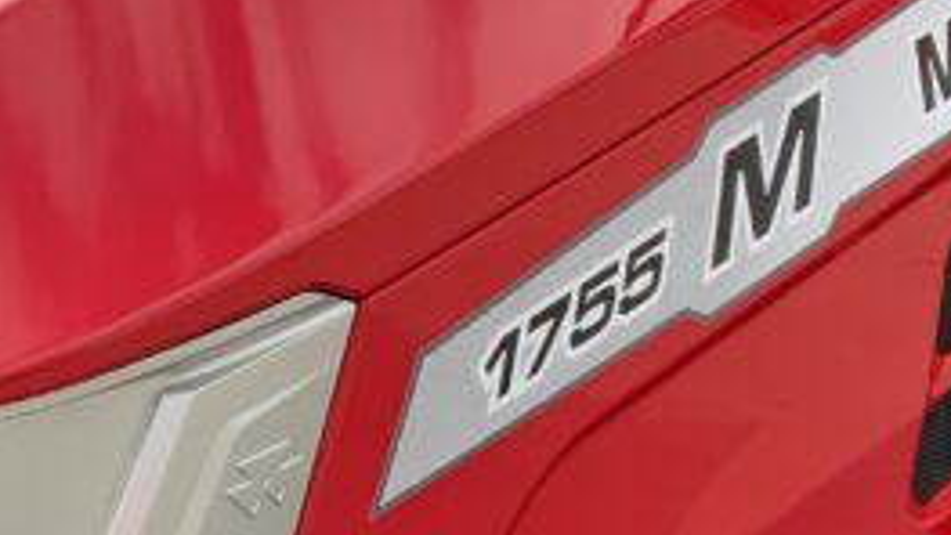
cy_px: 423
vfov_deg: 9.8
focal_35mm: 123
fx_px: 3102
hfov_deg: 17.3
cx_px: 228
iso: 16
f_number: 1.8
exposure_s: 1/962
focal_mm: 3
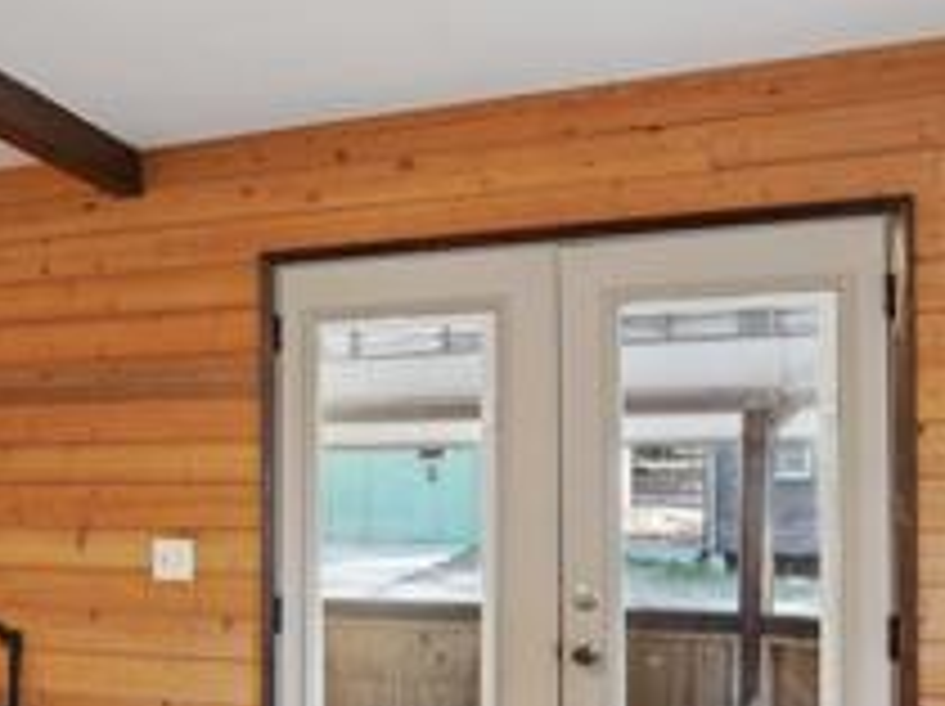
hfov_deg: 36.1
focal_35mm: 47
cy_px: 515
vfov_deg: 30.4
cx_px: -18
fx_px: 1282
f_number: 8
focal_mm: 16
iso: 400
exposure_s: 1/2.5
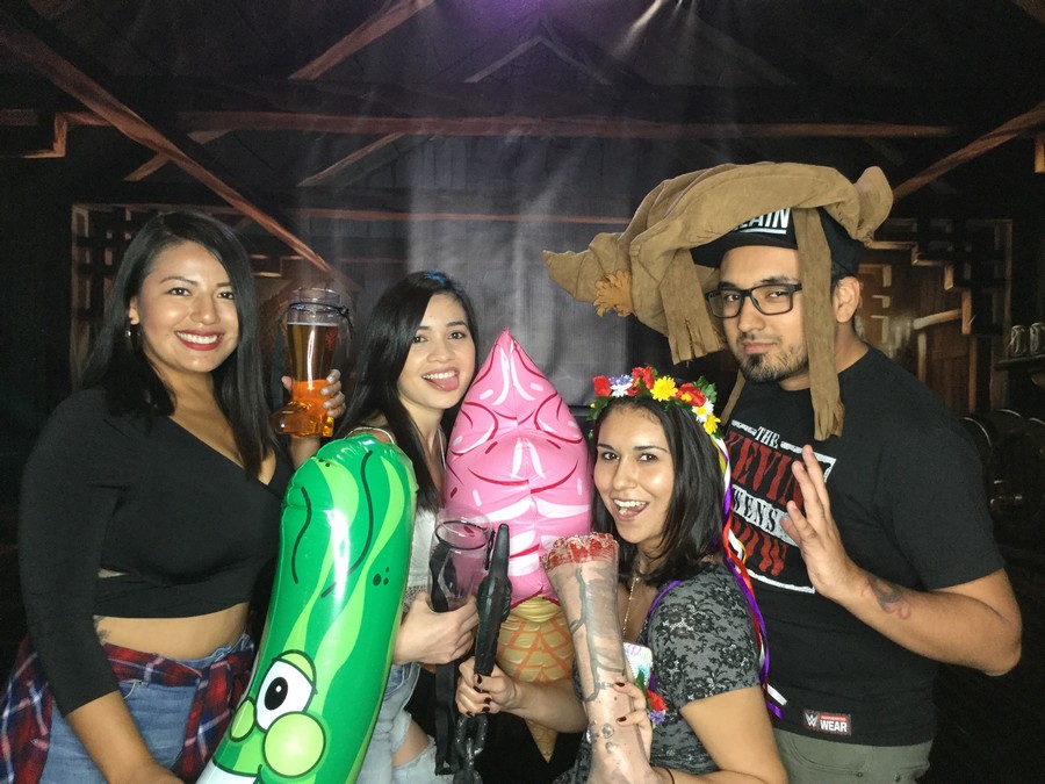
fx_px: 936
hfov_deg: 58.4
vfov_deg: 45.4
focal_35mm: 31
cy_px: 392
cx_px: 522
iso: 100
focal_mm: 3.3
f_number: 2.4
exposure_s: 1/30
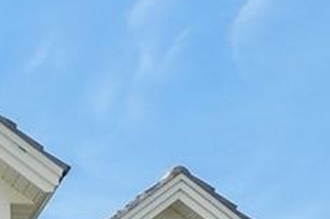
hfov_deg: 17.7
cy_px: 535
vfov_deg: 11.8
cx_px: -262
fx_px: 851
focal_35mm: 93
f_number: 8
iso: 400
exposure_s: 1/1000
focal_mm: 14
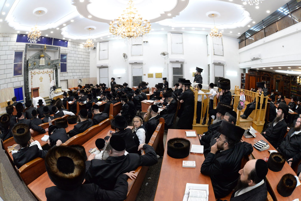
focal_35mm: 15
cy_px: 100
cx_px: 150
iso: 5000
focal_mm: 15
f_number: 9
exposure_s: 1/200
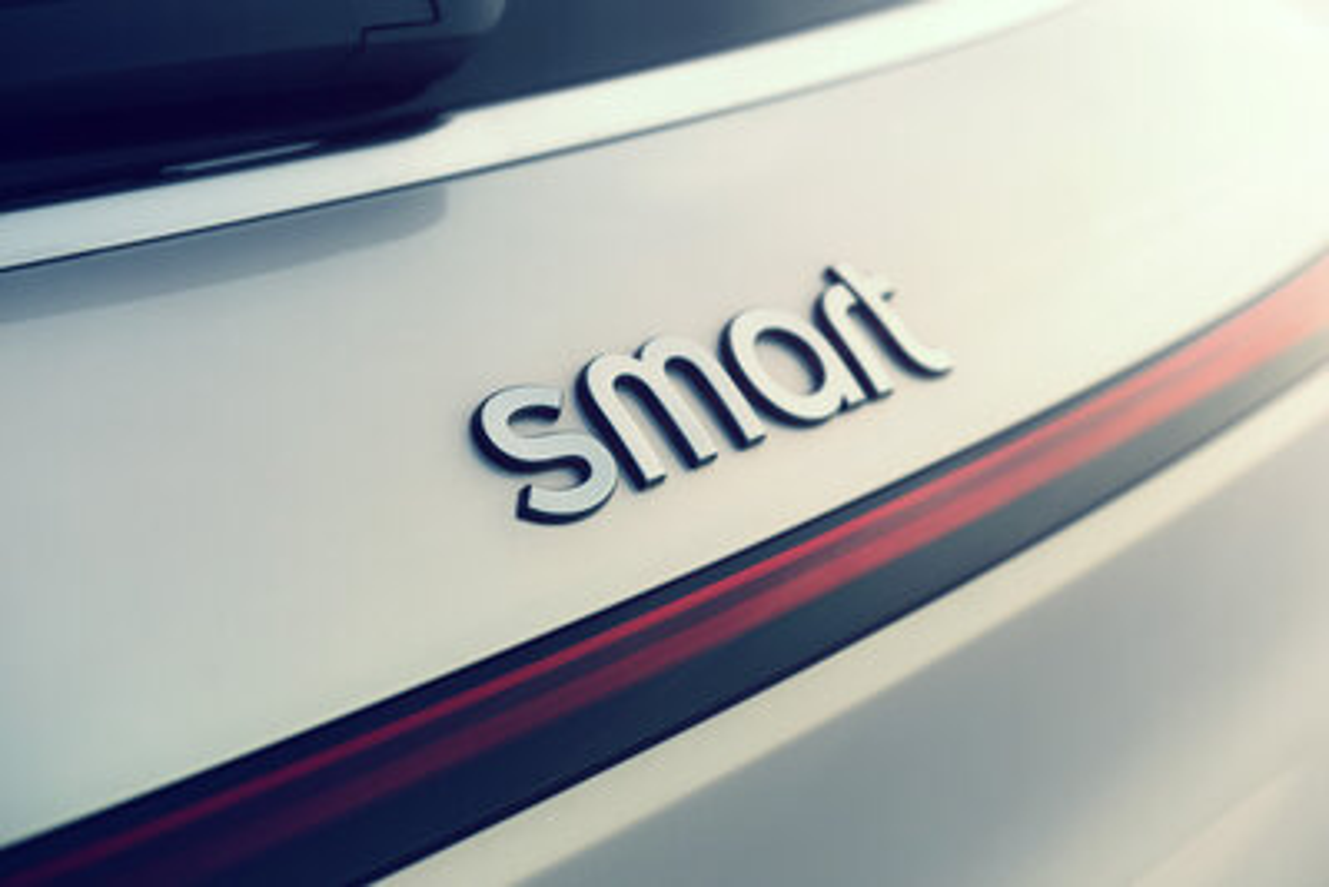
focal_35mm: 55
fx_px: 2031
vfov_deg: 24.6
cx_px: 664
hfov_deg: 36.2
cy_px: 444
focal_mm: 55
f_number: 4
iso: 200
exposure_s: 1/100
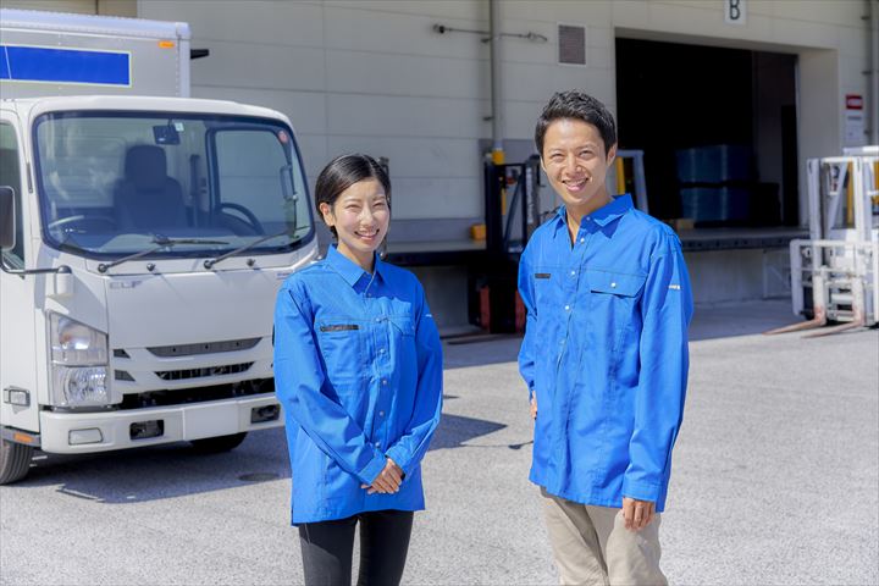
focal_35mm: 55
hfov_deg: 36.2
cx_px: 440
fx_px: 1343
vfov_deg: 24.6
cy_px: 293
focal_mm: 55
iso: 100
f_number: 5.6
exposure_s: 1/400
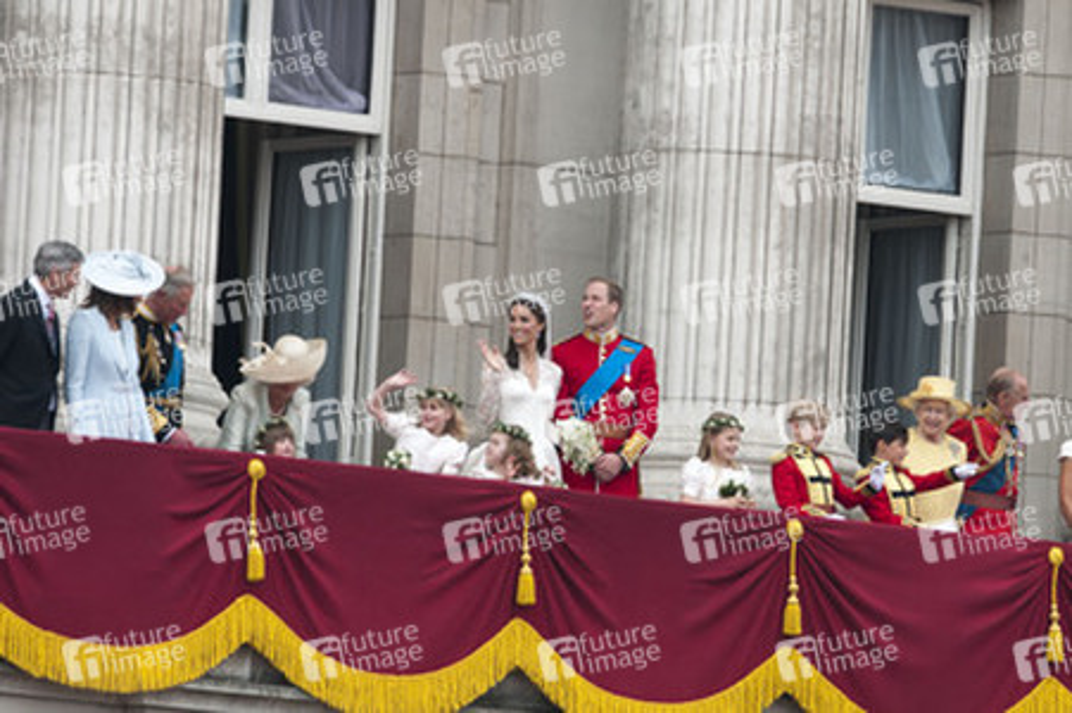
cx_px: 536
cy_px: 356
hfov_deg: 3.4
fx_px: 17853
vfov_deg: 2.3
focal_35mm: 600
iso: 640
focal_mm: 400
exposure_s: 1/1250
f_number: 5.6
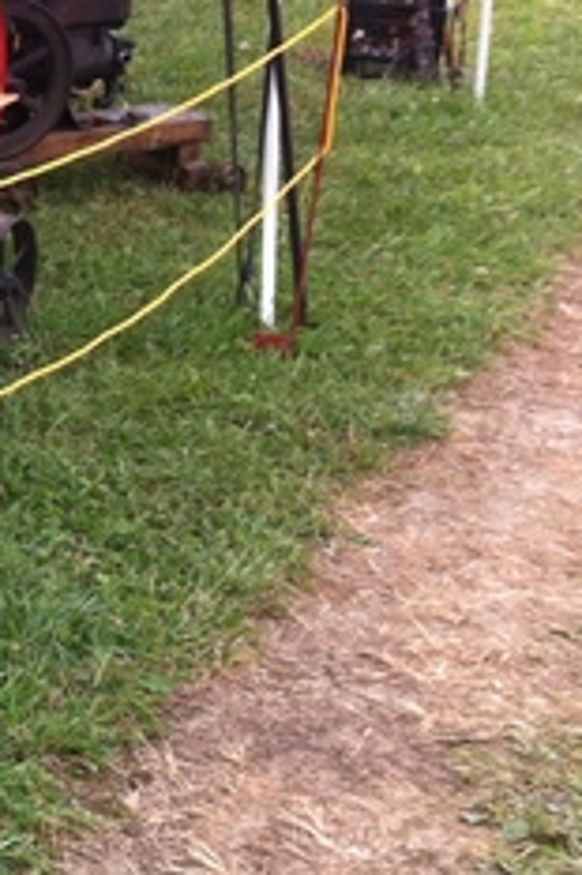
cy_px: 368
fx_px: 2428
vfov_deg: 20.4
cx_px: -586
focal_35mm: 100
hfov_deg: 12.1
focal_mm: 3.85
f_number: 2.8
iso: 80
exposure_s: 1/296
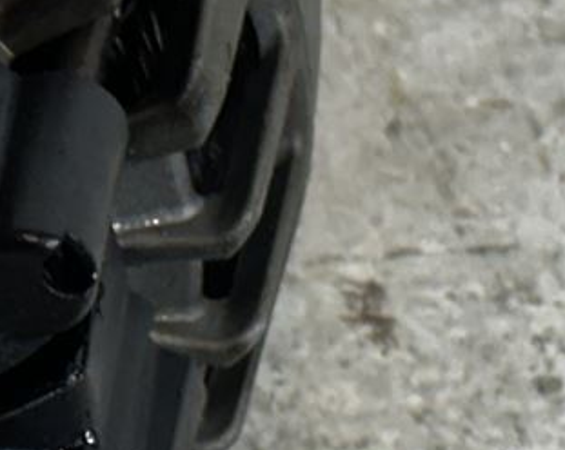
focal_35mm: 309
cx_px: -276
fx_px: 5161
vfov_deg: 5.0
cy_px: 156
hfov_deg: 6.2
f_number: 1.78
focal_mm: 6.86
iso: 160
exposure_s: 1/100
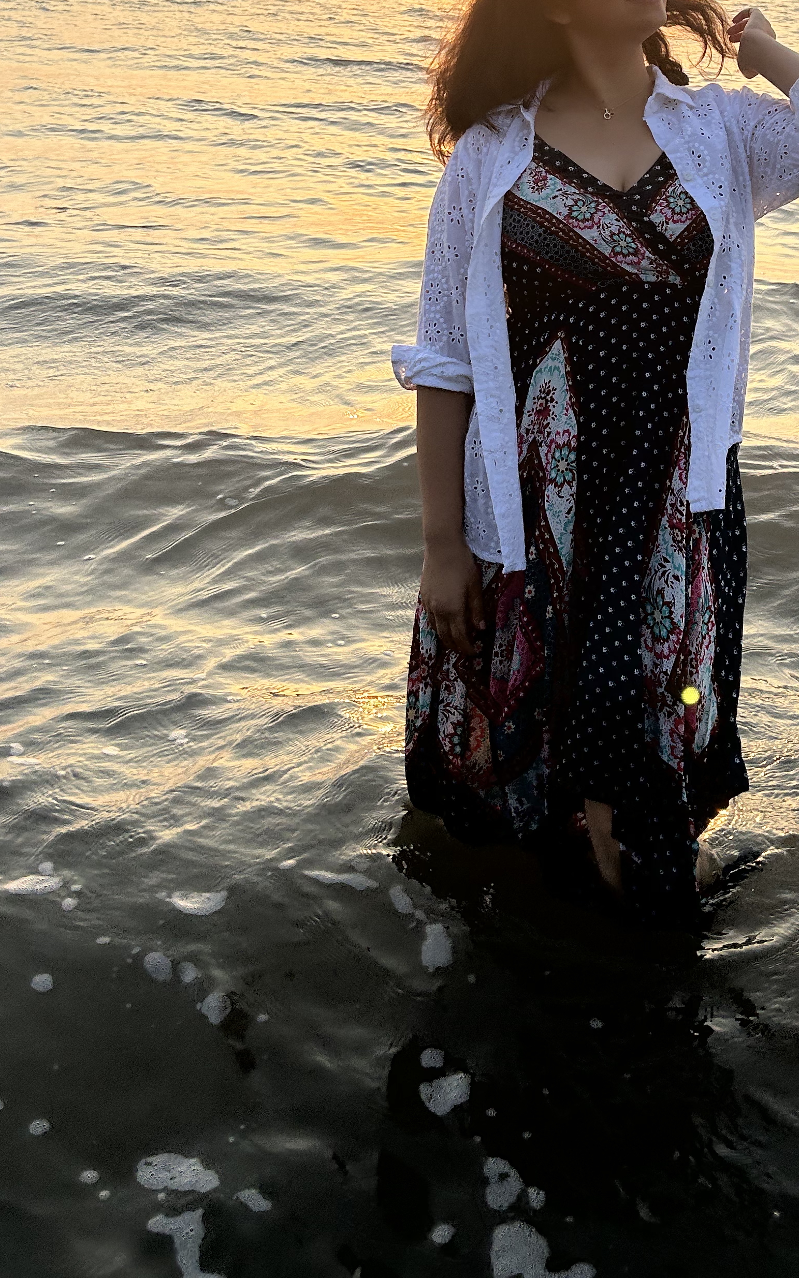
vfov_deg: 42.2
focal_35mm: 45
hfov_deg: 28.1
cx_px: 614
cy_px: 238
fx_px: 1568
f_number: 1.5
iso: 50
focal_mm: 5.7
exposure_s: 1/2457
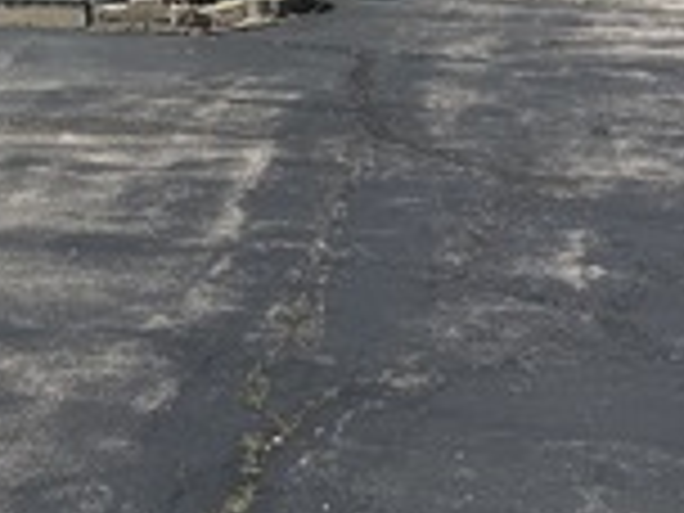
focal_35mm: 101
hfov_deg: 17.8
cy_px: -324
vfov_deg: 13.5
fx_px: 1996
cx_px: -288
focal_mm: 6.76
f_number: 1.78
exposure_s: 1/6410
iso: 80
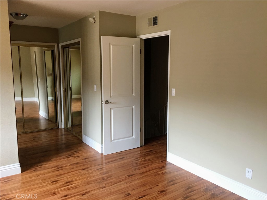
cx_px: 134
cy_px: 100
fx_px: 224
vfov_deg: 48.2
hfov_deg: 61.7
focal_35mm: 29
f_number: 2.2
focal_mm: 4.15
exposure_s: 1/30
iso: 40
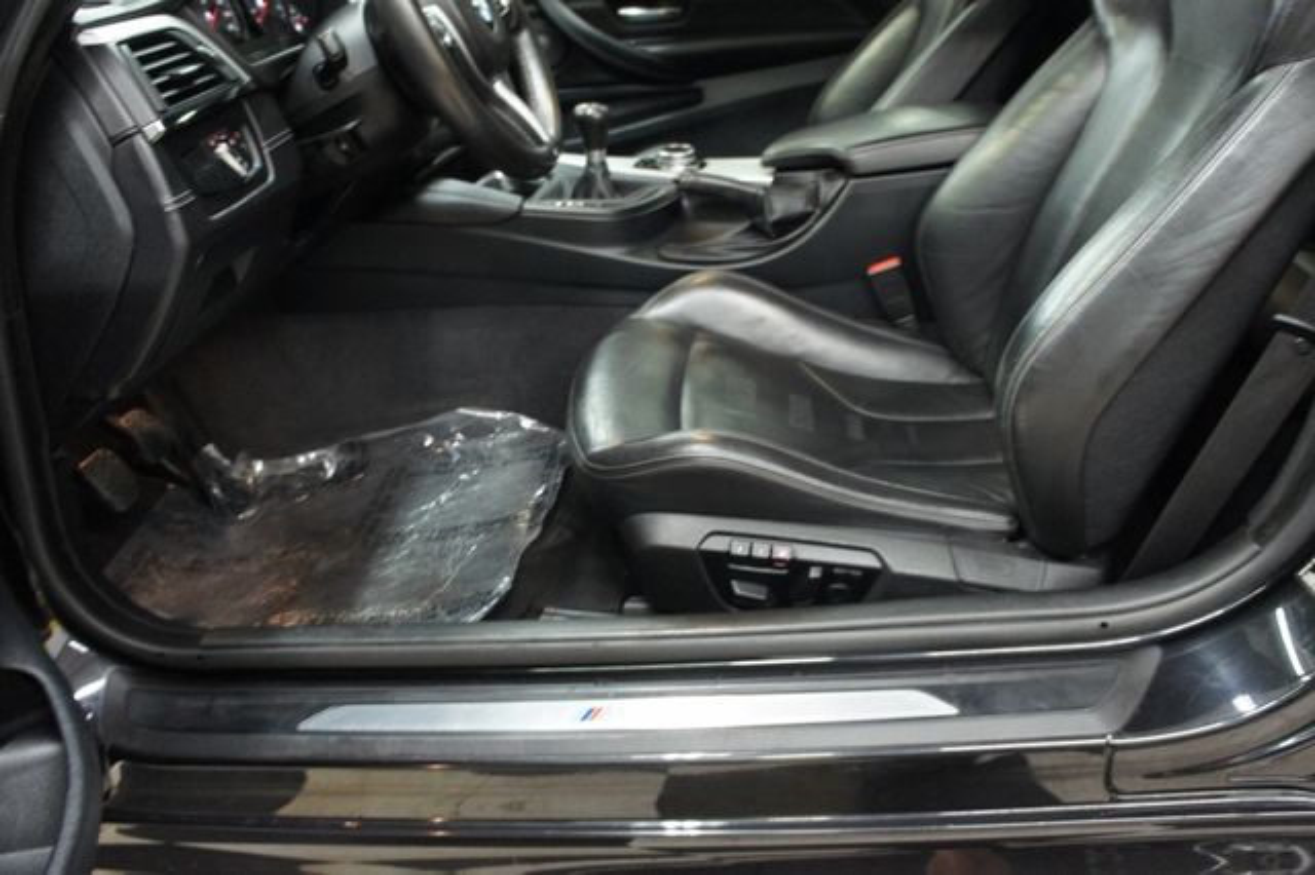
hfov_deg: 67.4
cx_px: 658
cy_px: 438
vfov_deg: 47.9
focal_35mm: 27
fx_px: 986
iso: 1600
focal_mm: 18
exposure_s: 1/20
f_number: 3.5
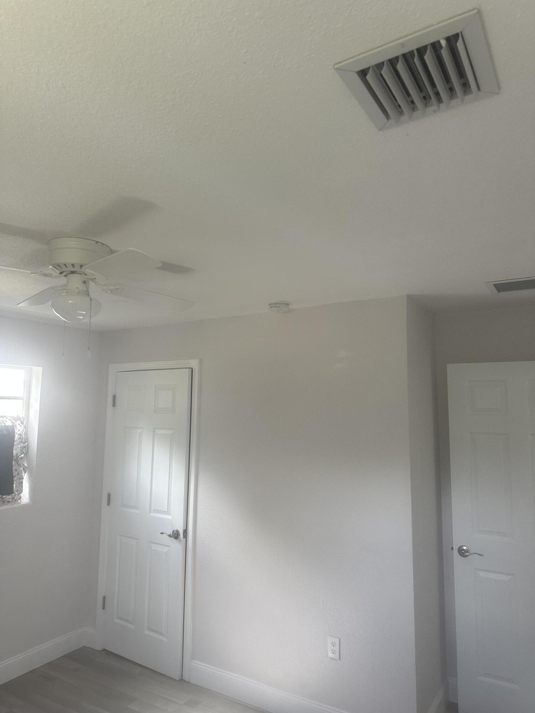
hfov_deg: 56.8
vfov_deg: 71.6
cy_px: 356
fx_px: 495
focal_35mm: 24
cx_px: 268
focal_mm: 6.86
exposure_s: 1/121
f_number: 1.78
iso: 125
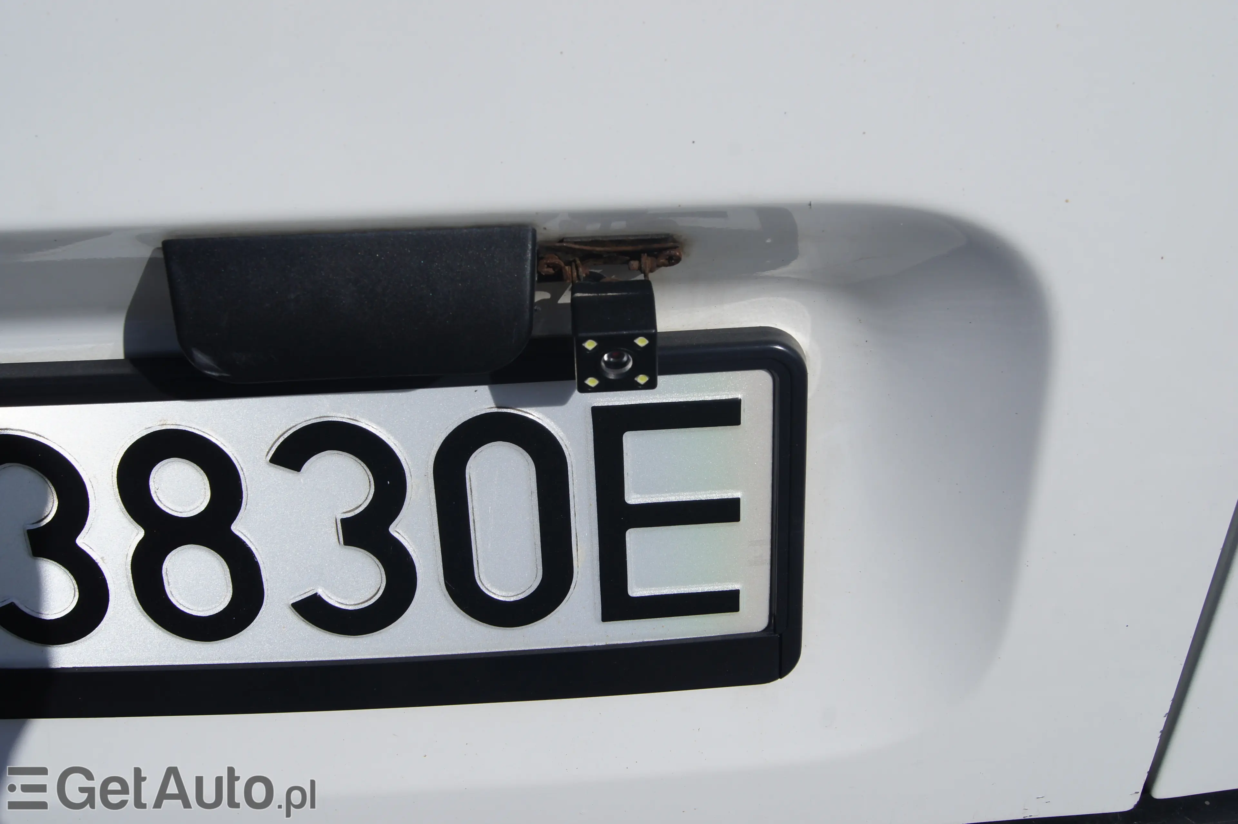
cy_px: 412
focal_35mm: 42
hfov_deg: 46.4
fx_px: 1444
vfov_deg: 31.9
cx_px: 619
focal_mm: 28
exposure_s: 1/320
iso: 100
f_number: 13
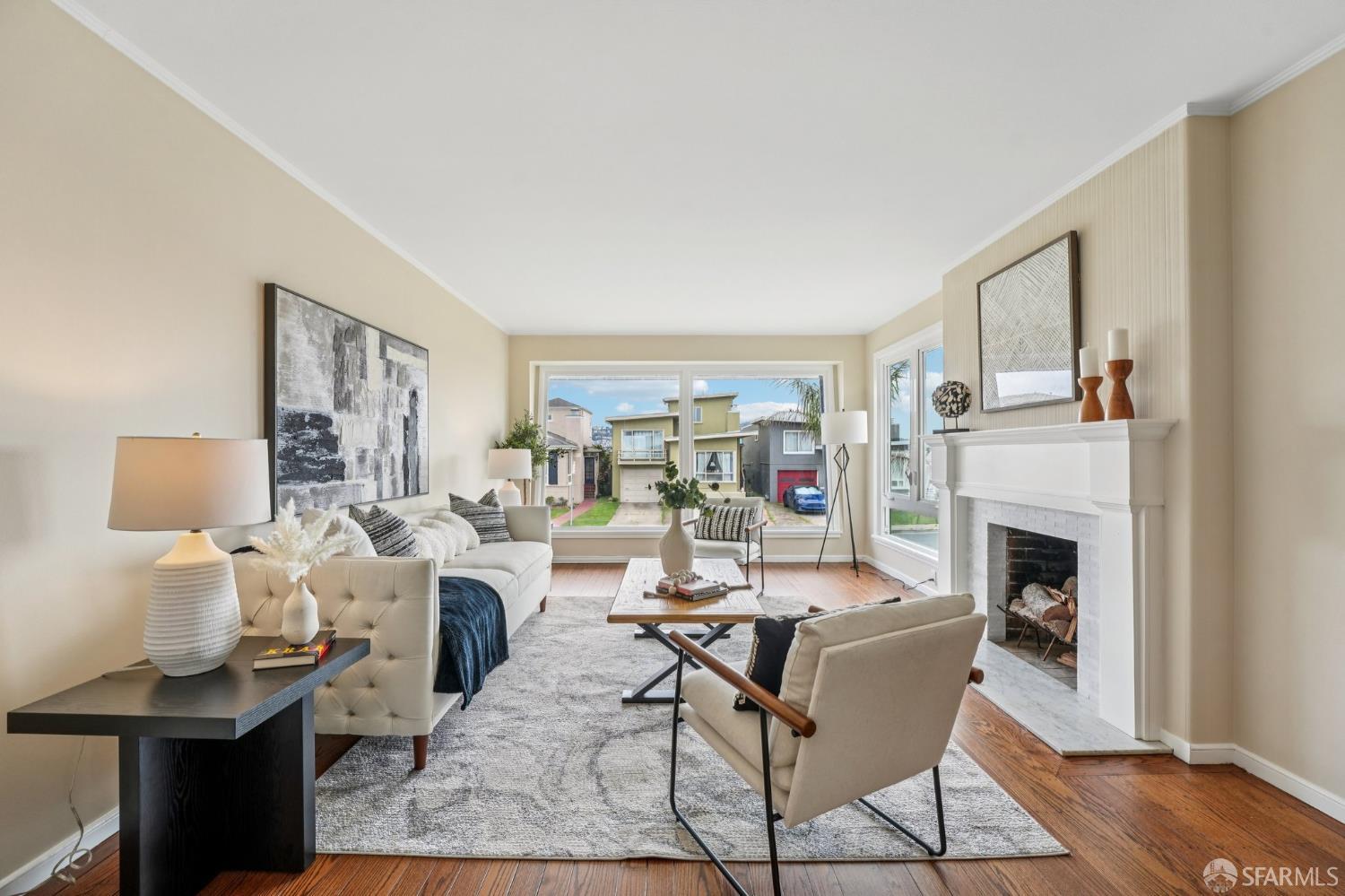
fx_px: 523
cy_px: 448
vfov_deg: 81.2
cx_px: 672
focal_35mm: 14
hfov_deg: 104.3
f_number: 8
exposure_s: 1/80
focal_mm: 14
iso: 640
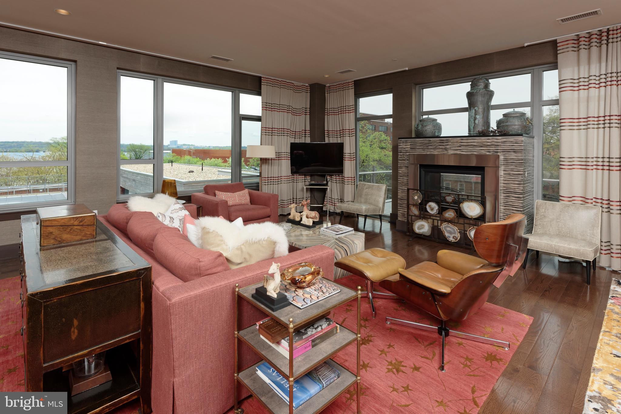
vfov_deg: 70.5
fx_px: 293
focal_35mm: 17
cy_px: 207
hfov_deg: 93.3
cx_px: 310
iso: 400
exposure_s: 1/200
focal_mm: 17
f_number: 13
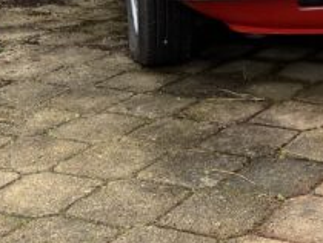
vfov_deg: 14.5
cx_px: 377
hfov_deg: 19.5
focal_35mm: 95
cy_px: -125
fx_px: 887
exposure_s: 1/537
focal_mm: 5.1
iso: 50
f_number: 1.6
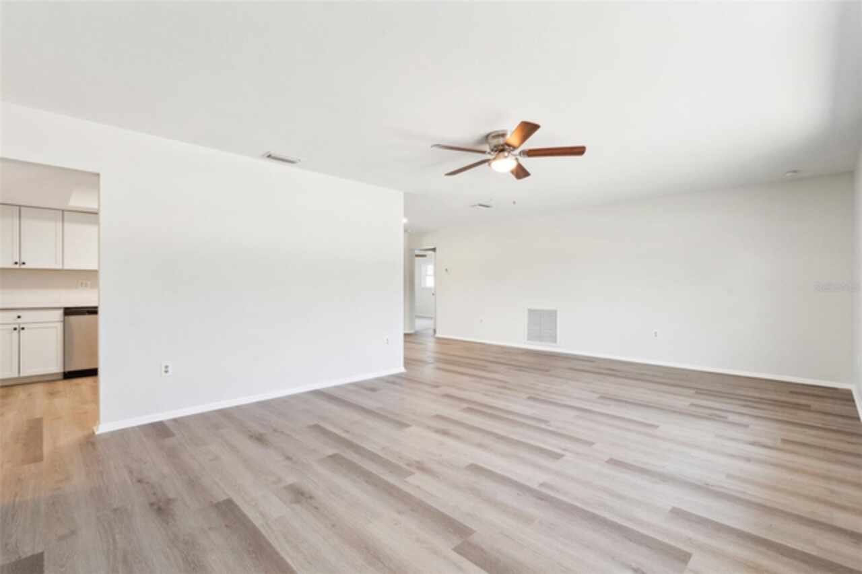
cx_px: 431
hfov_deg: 96.8
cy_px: 287
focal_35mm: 16
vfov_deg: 73.7
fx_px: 383
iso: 1600
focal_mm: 16
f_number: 9
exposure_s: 1/100
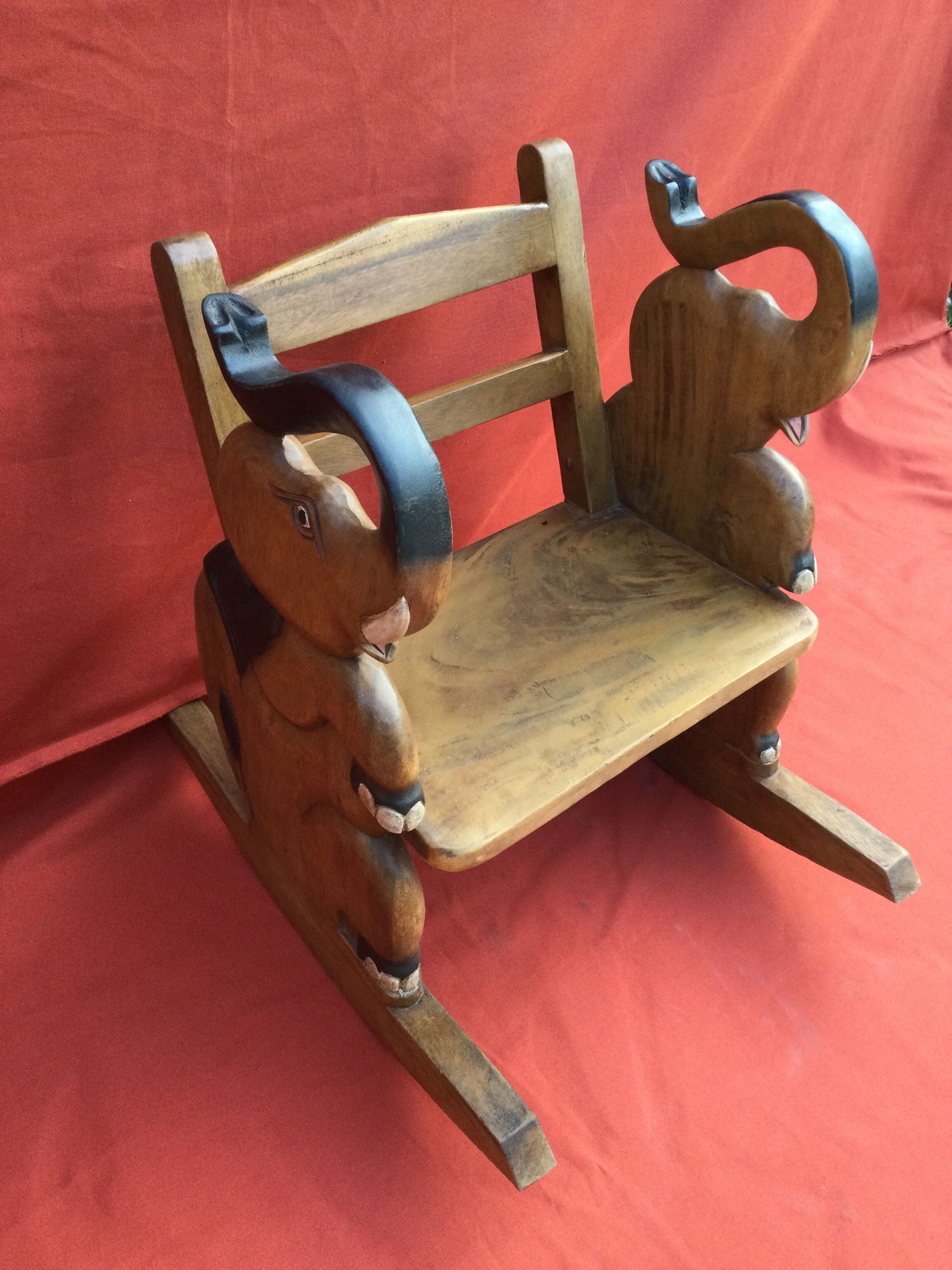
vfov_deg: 58.4
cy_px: 635
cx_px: 476
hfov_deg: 45.4
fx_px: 1137
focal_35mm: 31
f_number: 2.4
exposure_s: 1/33
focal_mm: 3.3
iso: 50
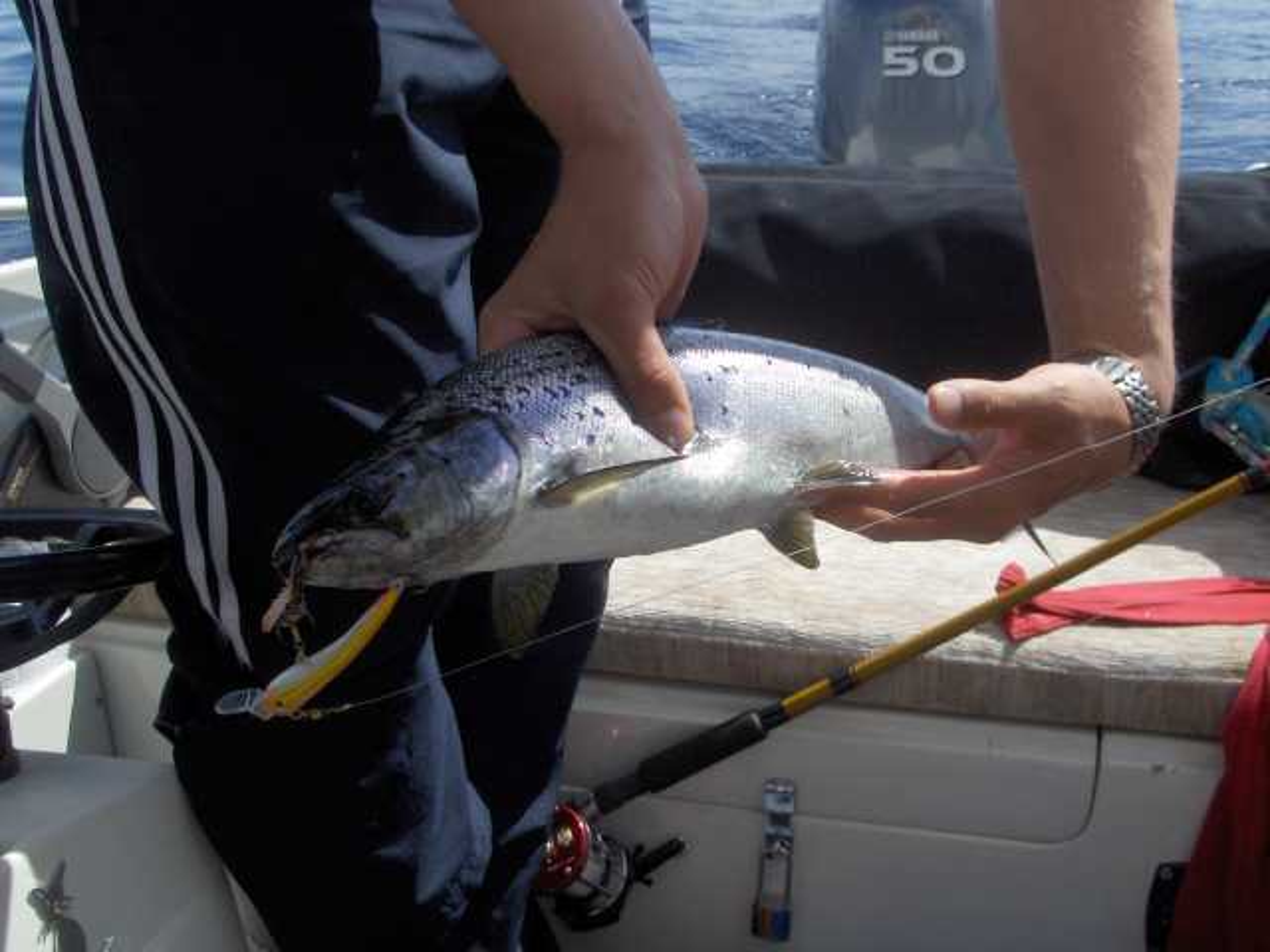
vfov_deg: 36.0
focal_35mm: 40
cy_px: 476
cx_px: 635
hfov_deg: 46.8
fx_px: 1468
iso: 100
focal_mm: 6.8
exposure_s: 1/690
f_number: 4.59
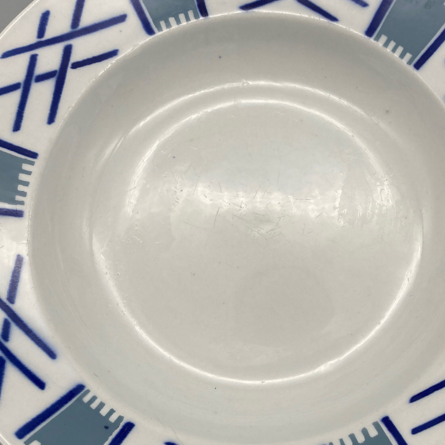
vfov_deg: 34.0
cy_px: 259
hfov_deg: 33.9
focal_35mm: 50
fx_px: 727
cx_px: 273
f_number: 1.8
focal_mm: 3.99
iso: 20
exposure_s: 1/268
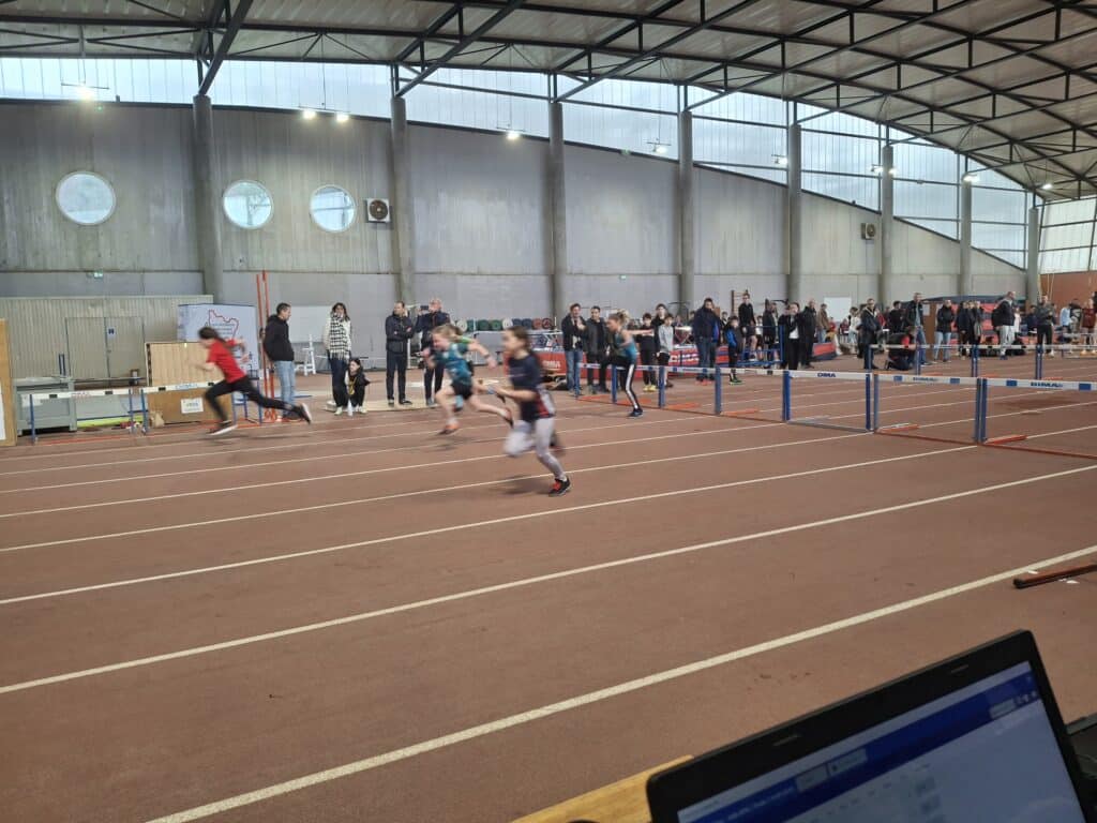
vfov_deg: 54.9
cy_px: 412
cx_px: 548
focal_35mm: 25
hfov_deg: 69.4
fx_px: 792
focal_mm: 4.69
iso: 50
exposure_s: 1/100
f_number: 1.8
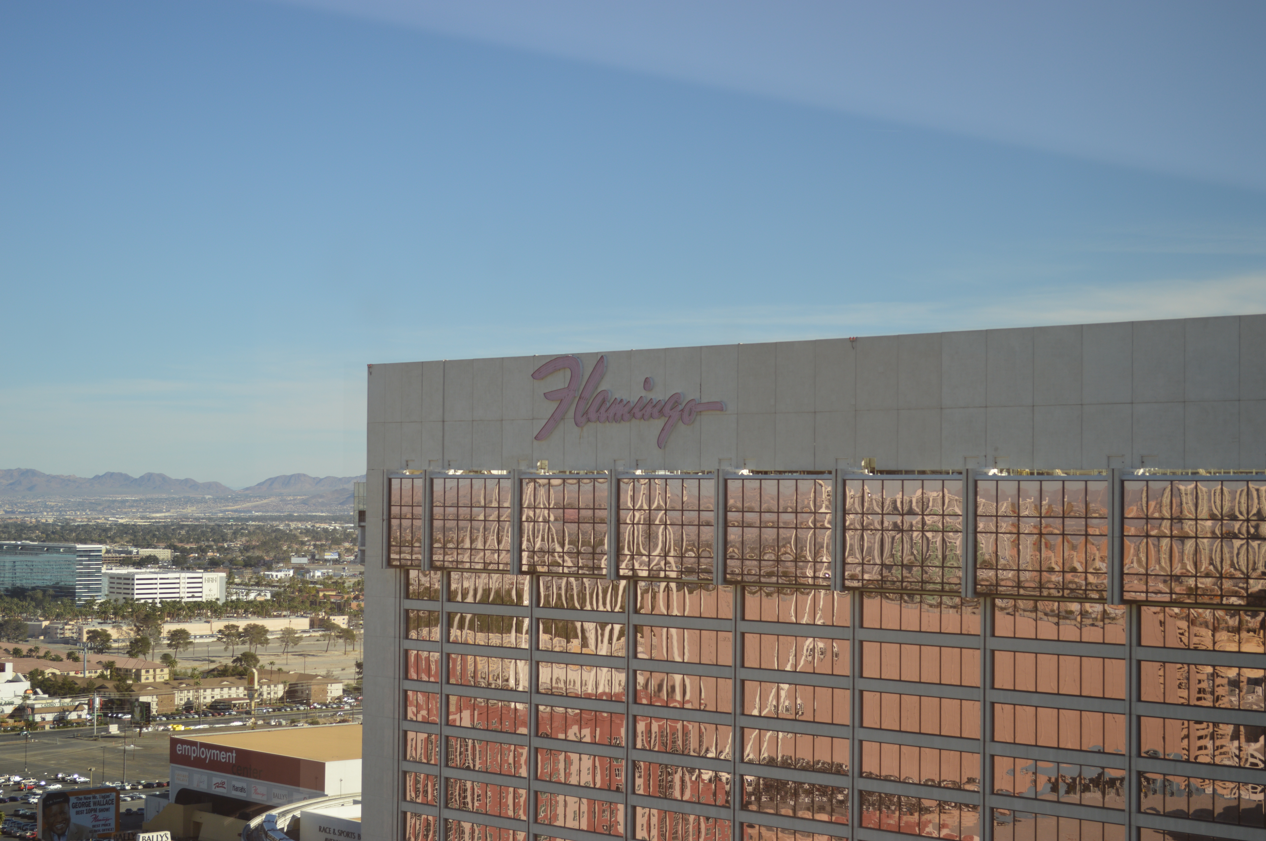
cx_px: 633
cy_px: 420
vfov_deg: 22.6
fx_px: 2108
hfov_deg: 33.4
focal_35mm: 60
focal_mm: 40
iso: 100
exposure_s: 1/125
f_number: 5.6
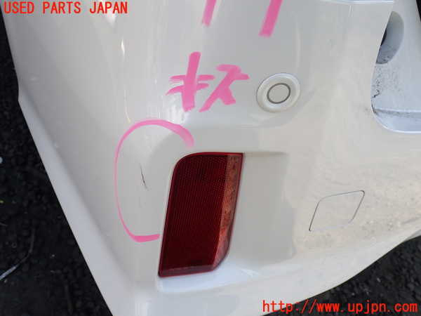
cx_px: 210
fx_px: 365
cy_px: 158
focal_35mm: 30
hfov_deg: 60.0
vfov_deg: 46.8
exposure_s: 1/320
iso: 100
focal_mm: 5.4
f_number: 3.2
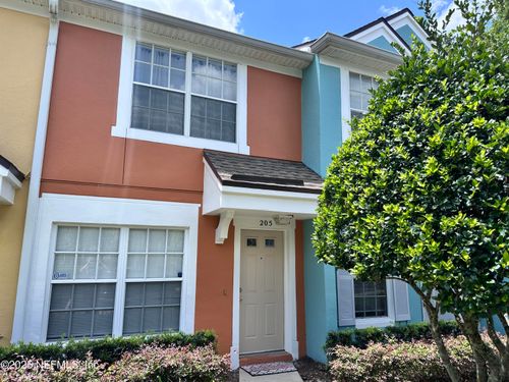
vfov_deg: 56.8
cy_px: 191
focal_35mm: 24
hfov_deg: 71.6
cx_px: 254
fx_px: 353
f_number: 1.78
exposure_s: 1/2070
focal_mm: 6.86
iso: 80
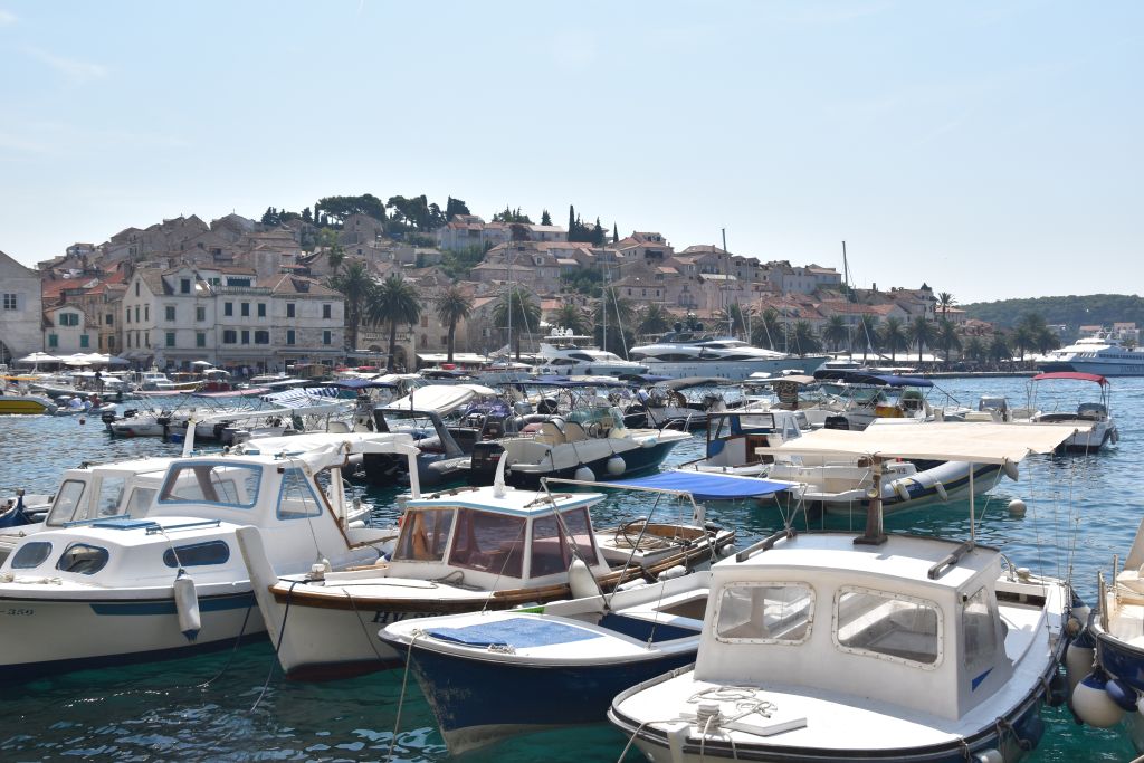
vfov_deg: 36.9
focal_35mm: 36
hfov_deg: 53.1
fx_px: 1144
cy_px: 382
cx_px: 572
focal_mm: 24
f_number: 10
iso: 200
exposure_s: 1/400
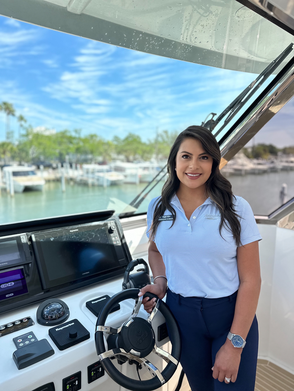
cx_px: 147
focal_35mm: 24
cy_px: 196
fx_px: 272
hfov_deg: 56.8
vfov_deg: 71.6
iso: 80
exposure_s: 1/1200
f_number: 1.8
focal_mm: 6.86
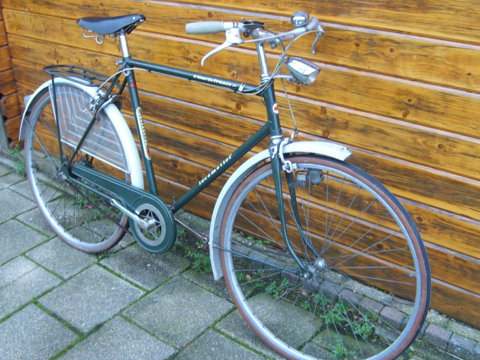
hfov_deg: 46.8
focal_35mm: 40
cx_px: 230
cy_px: 188
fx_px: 555
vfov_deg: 36.0
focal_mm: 5.8
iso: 133
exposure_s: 1/30
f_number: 2.8
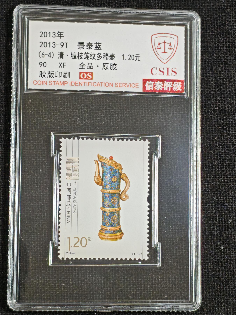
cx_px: 118
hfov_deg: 14.1
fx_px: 954
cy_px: 158
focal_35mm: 105
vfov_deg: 18.7
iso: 50
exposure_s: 1/483
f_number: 1.5
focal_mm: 4.94
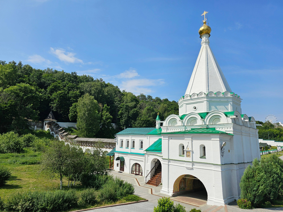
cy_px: 106
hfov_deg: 73.9
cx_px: 142
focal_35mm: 23
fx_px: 188
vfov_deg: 58.9
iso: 10
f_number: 1.7
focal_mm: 6.3
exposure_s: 1/1538
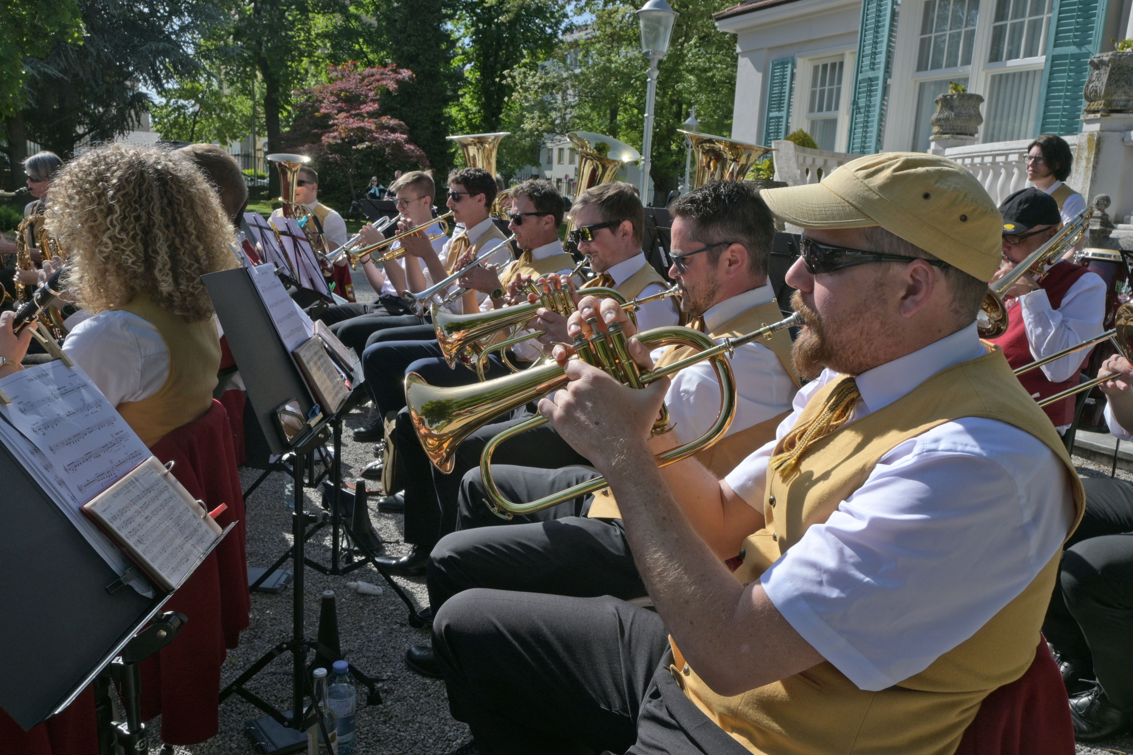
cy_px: 378
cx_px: 566
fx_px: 944
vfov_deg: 43.6
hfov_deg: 61.9
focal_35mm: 30
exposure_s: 1/500
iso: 200
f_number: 9
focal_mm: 20
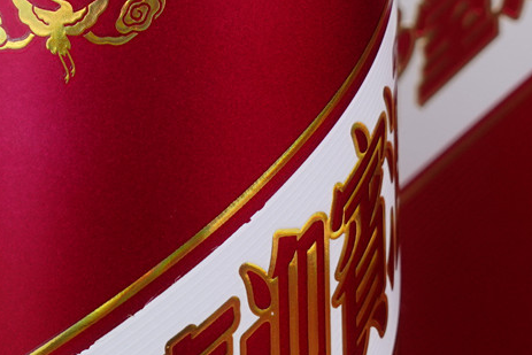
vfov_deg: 15.1
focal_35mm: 84
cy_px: -171
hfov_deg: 23.6
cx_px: 69
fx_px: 1242
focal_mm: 9.4
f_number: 4
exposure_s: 1/80
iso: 125
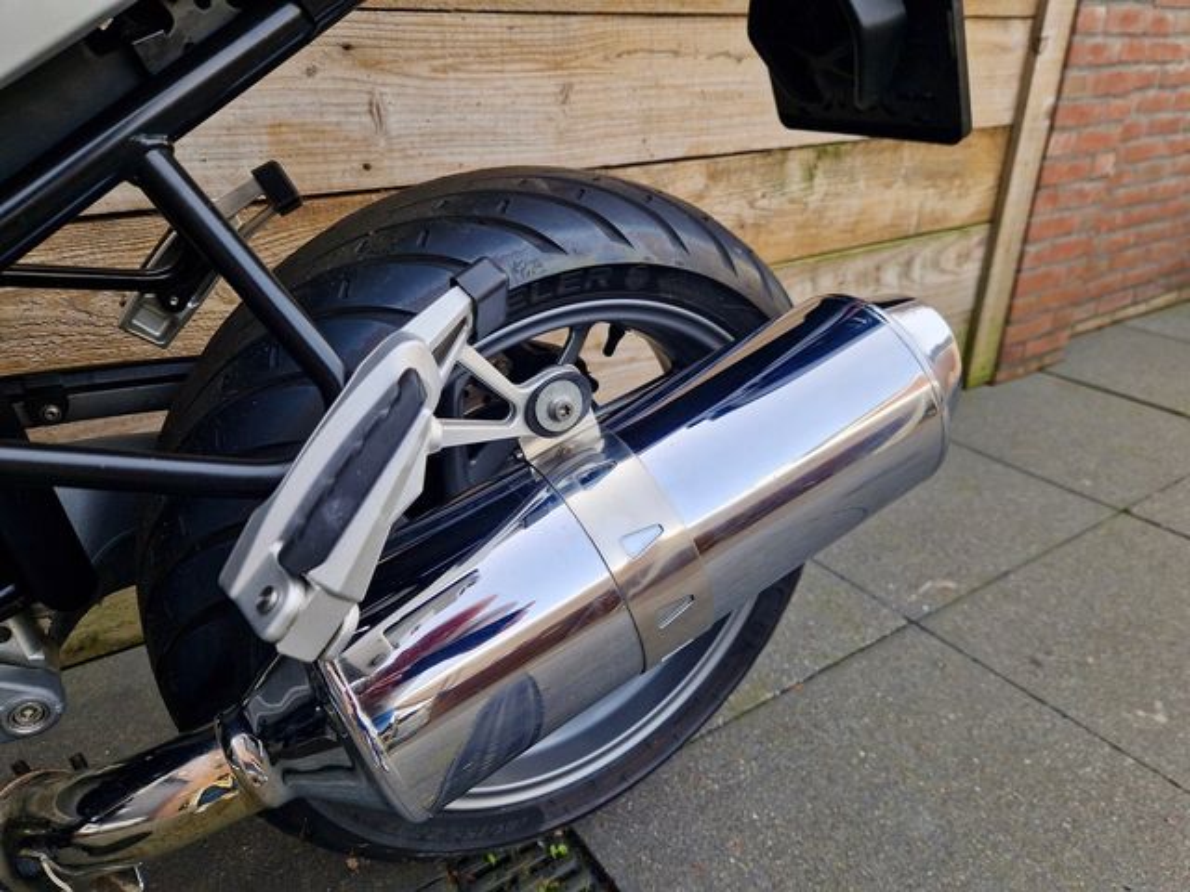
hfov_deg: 73.9
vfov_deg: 58.9
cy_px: 446
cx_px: 595
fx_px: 791
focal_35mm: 23
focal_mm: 5.4
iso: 50
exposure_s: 1/253
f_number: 1.8
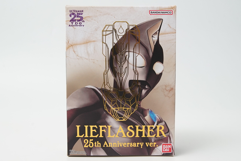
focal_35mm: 45
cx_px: 120
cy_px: 80
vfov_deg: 29.9
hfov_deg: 43.6
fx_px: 301
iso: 1000
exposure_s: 1/20
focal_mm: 30
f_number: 10
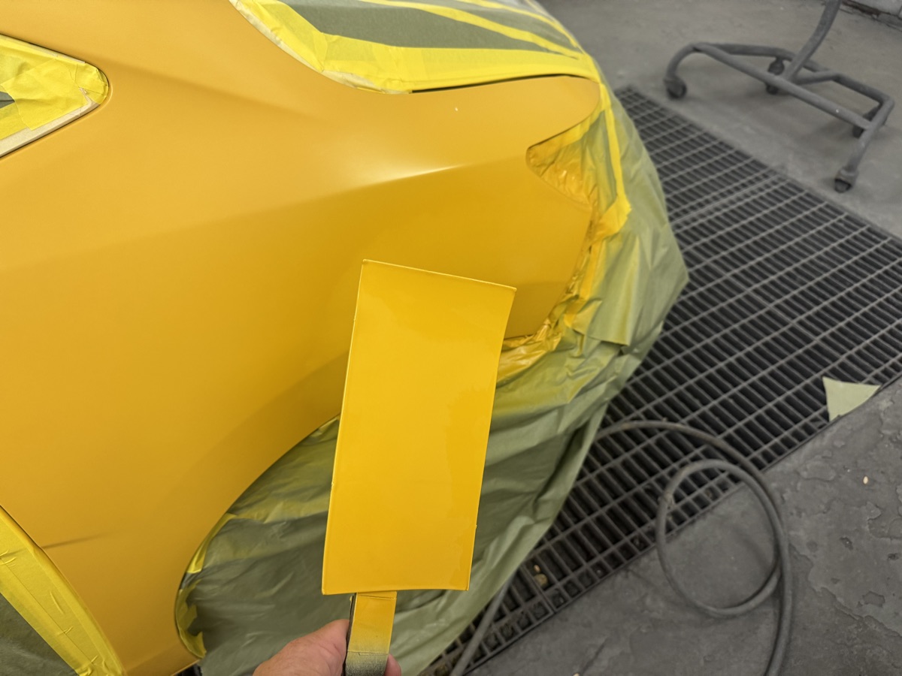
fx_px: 625
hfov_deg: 71.6
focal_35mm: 24
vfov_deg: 56.8
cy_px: 338
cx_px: 451
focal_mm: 6.76
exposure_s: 1/120
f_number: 1.78
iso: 160
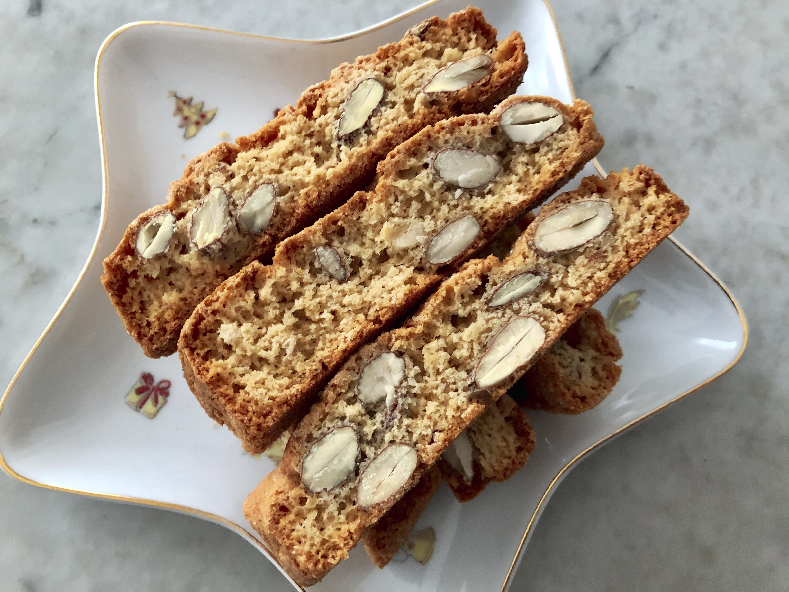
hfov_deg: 63.4
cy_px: 296
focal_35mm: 28
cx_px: 394
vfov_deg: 49.7
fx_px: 638
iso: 100
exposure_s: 1/12
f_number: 1.8
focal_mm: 4
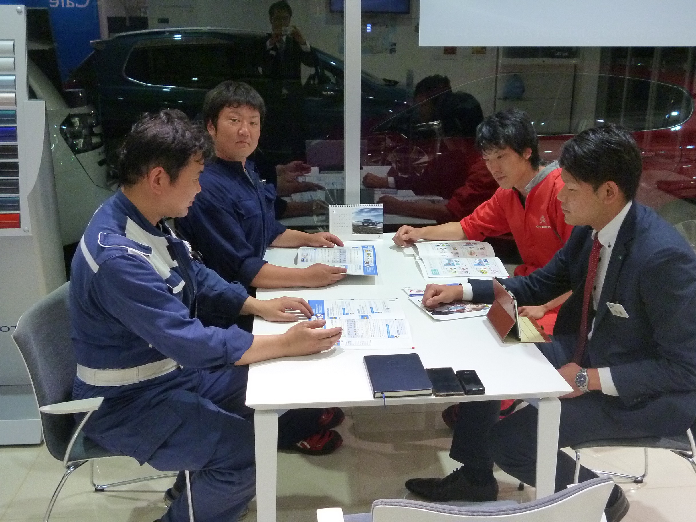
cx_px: 348
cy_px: 261
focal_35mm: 36
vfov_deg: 39.7
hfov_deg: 51.4
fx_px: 724
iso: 400
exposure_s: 1/25
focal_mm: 6.4
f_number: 3.5
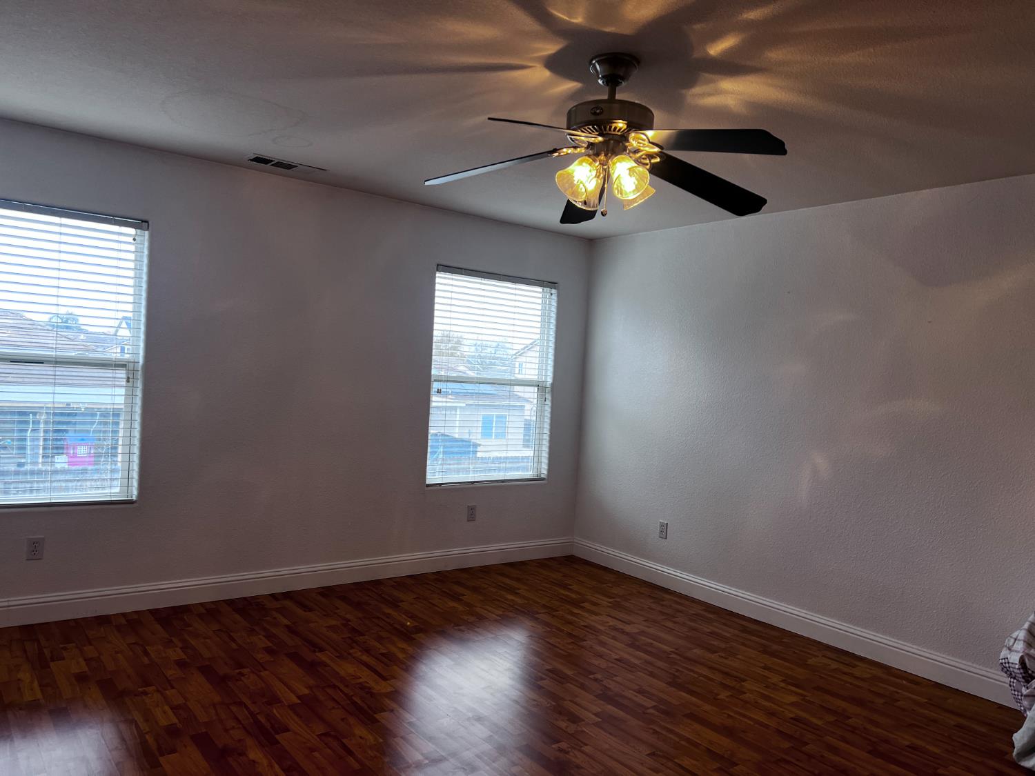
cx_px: 518
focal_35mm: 26
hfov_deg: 67.3
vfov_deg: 53.1
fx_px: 777
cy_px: 388
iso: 80
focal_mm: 5.7
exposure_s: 1/120
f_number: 1.5
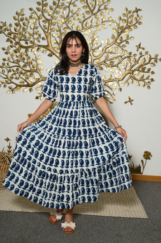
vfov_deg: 46.4
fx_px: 282
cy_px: 122
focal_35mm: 42
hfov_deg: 31.9
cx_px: 80
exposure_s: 1/160
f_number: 5.6
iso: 400
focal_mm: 42
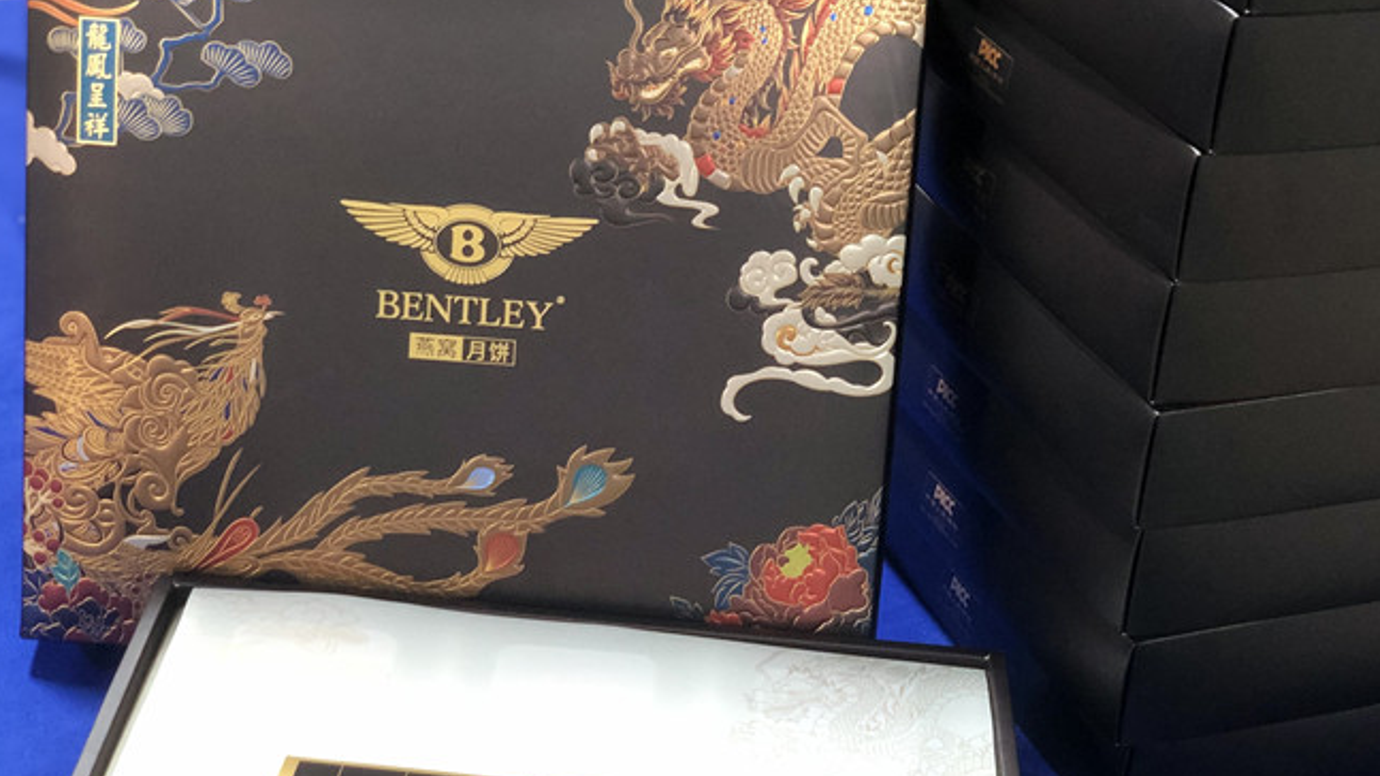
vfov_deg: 17.2
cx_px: 772
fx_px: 2562
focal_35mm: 70
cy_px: 541
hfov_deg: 30.1
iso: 160
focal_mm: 6
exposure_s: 1/9
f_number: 2.4
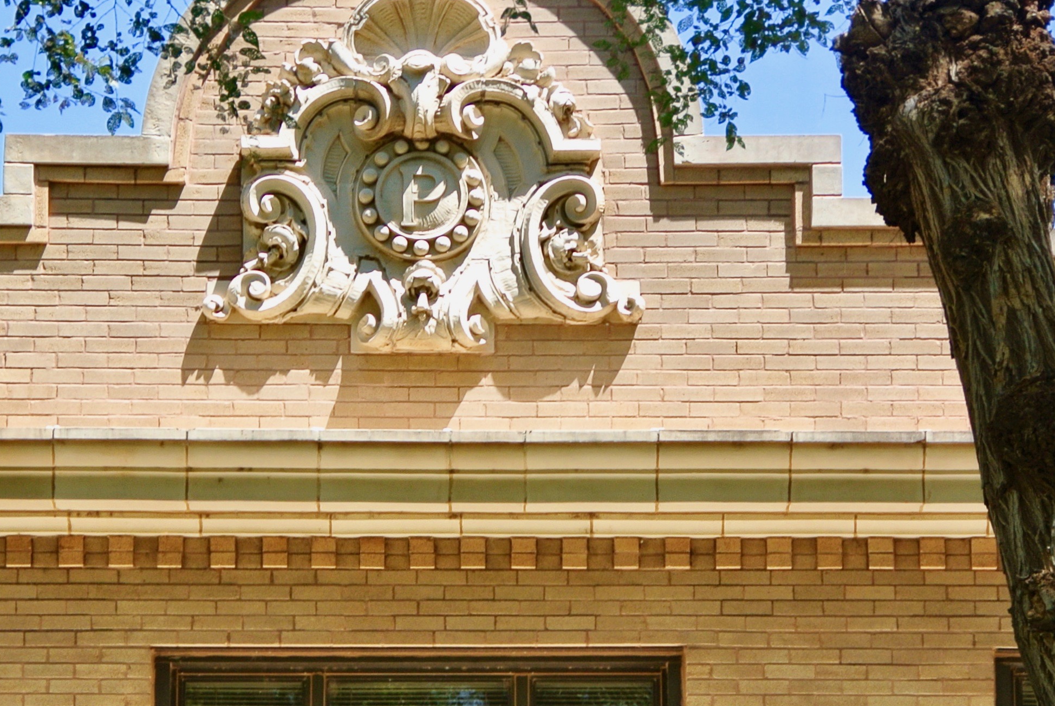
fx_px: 6338
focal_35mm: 216
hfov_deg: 9.5
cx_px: 396
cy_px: 505
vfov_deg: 6.4
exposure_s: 1/125
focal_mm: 40.6
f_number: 5.6
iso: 100
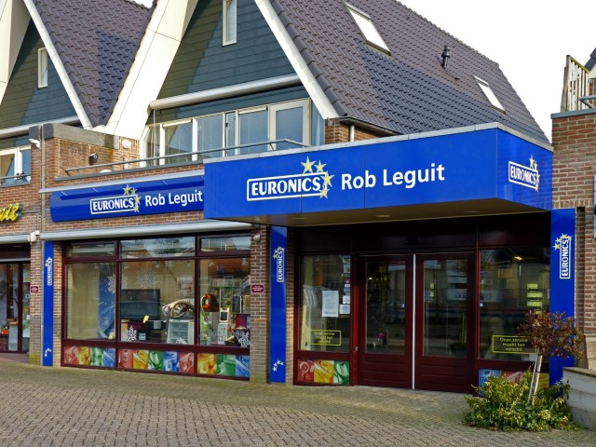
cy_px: 224
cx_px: 298
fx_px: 792
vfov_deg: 31.5
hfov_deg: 41.2
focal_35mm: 46
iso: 80
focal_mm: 8.2
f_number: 3.6
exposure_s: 1/125
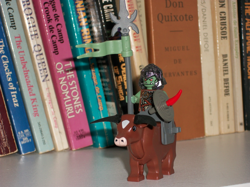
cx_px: 125
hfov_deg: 20.4
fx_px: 693
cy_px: 94
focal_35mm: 96
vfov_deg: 15.4
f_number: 5.2
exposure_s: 1/125
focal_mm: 17.1
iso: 80
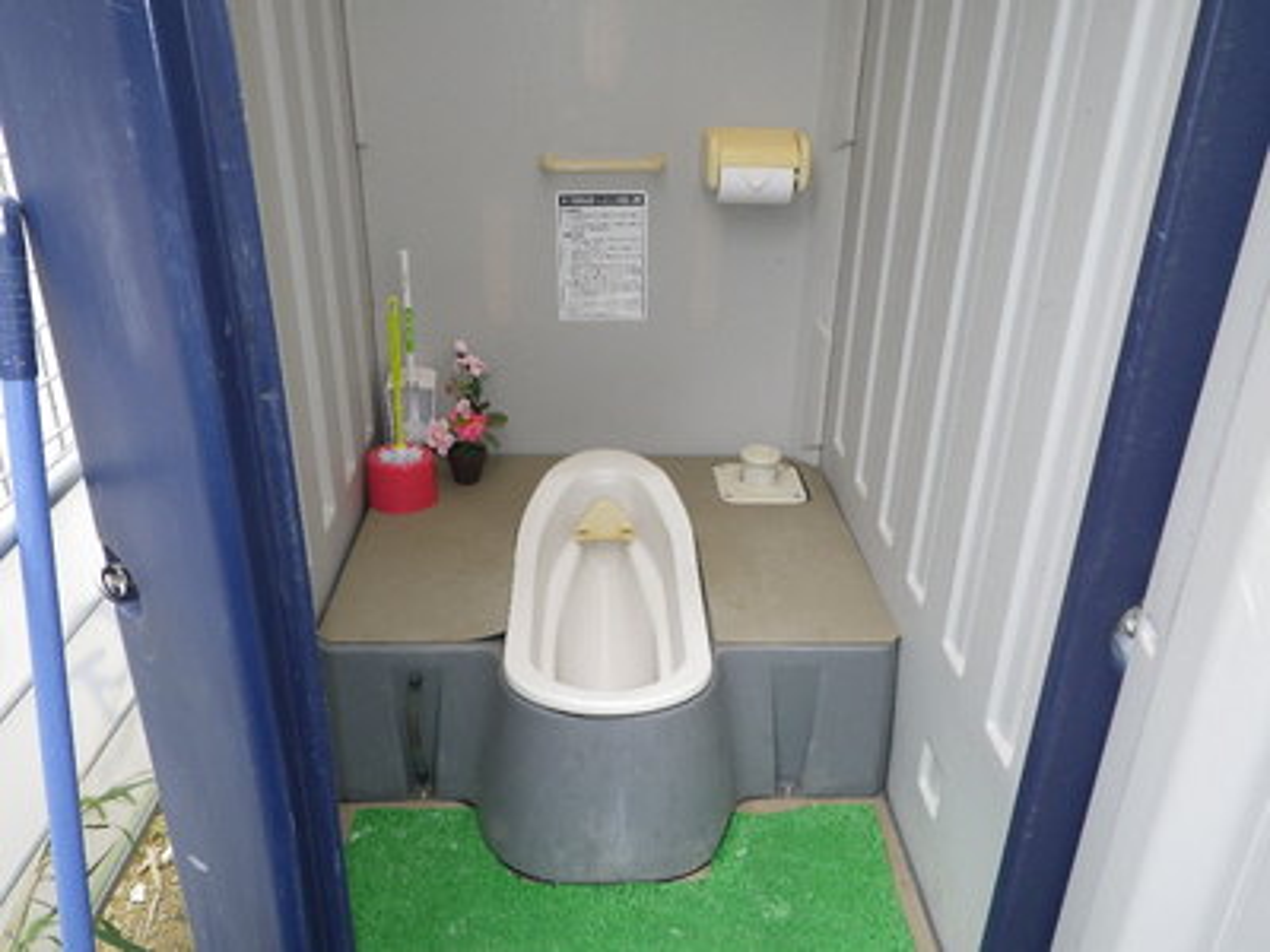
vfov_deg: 49.7
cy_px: 476
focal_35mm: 28
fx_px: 1027
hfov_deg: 63.4
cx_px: 635
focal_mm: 5
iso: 80
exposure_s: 1/100
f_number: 3.5
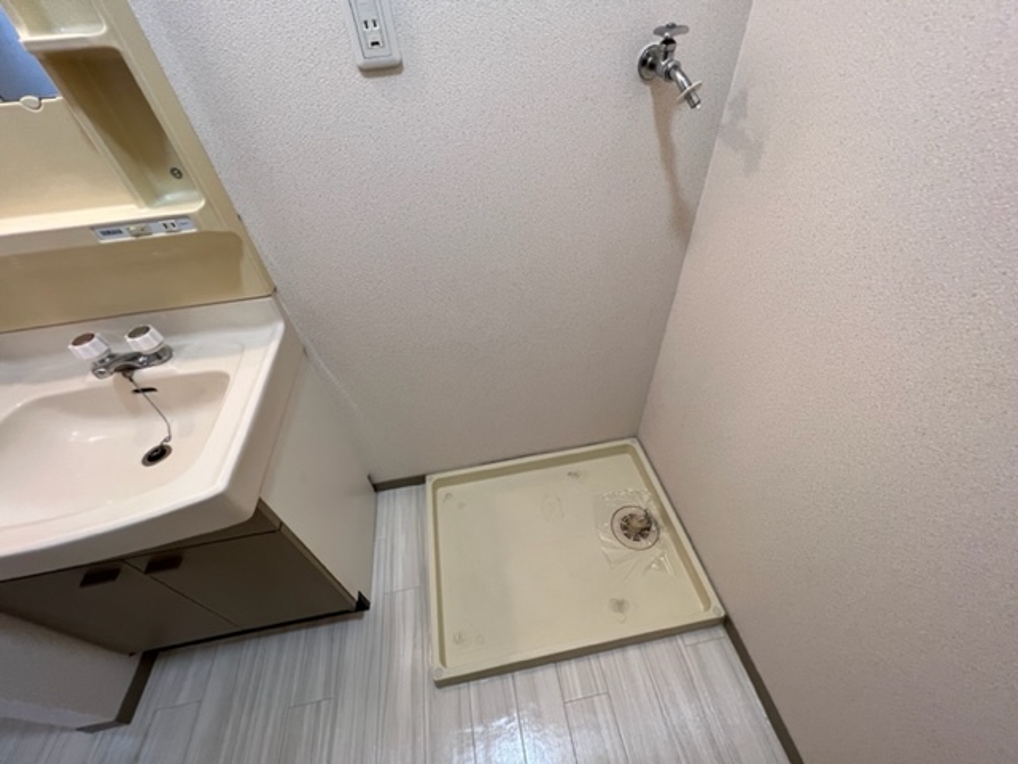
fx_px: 382
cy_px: 382
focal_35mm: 13
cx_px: 509
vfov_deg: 89.9
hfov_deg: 106.2
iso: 125
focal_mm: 1.57
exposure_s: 1/120
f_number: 1.8
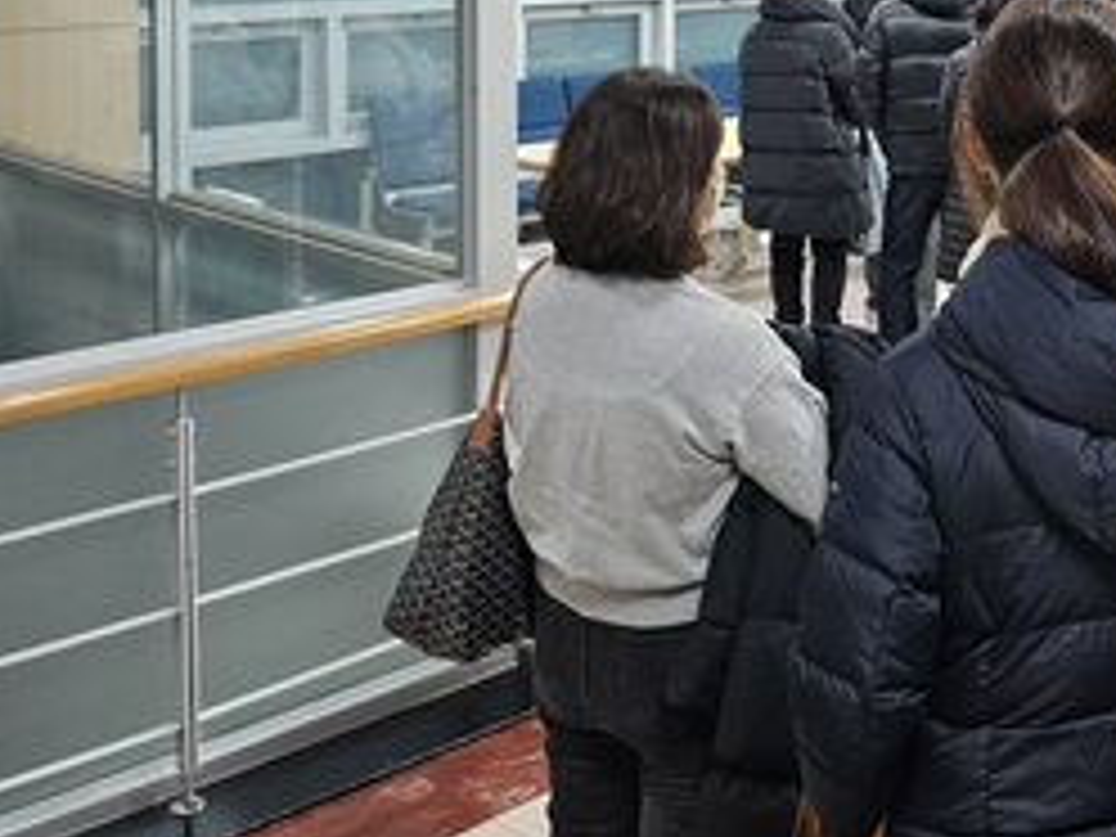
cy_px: -50
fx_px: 1676
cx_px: 932
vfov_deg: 26.2
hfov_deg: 35.3
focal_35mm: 52
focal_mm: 5.4
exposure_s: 1/120
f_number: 1.8
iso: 200
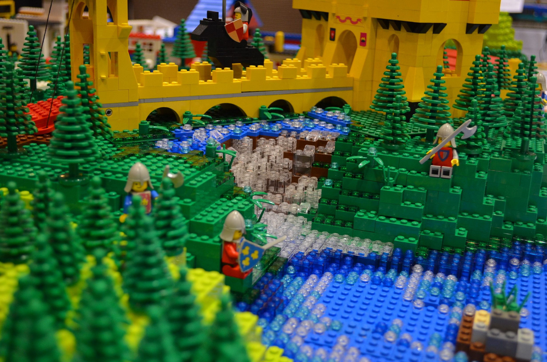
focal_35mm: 48
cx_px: 274
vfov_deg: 28.0
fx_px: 728
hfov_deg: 41.2
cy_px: 181
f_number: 4.8
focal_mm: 32
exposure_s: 1/30
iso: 800
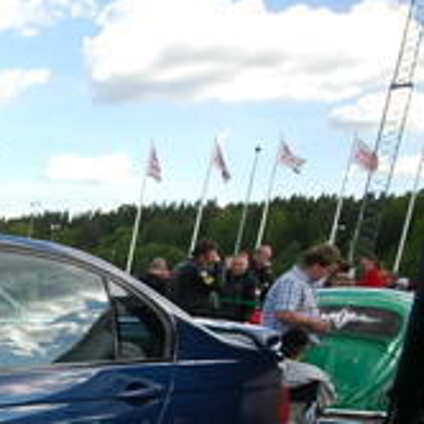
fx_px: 818
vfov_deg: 26.5
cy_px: 478
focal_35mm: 59
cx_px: -337
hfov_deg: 20.5
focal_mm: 12
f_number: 7.1
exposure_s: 1/200
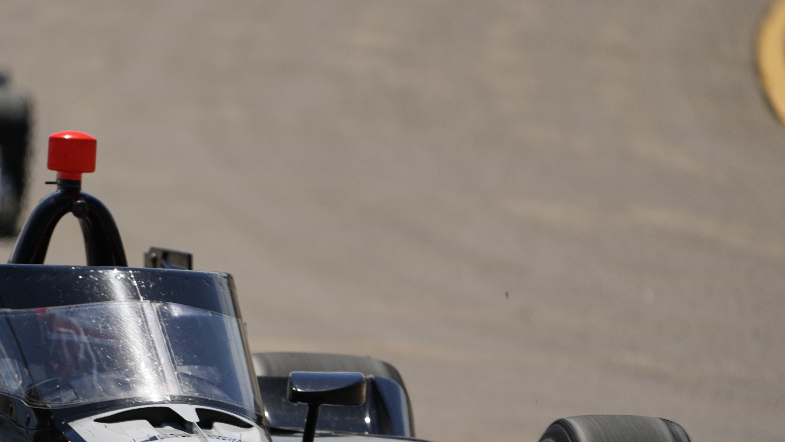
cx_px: 136
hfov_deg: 3.5
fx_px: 12967
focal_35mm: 623
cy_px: 336
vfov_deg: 2.0
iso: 100
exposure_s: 1/1600
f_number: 5.6
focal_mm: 358
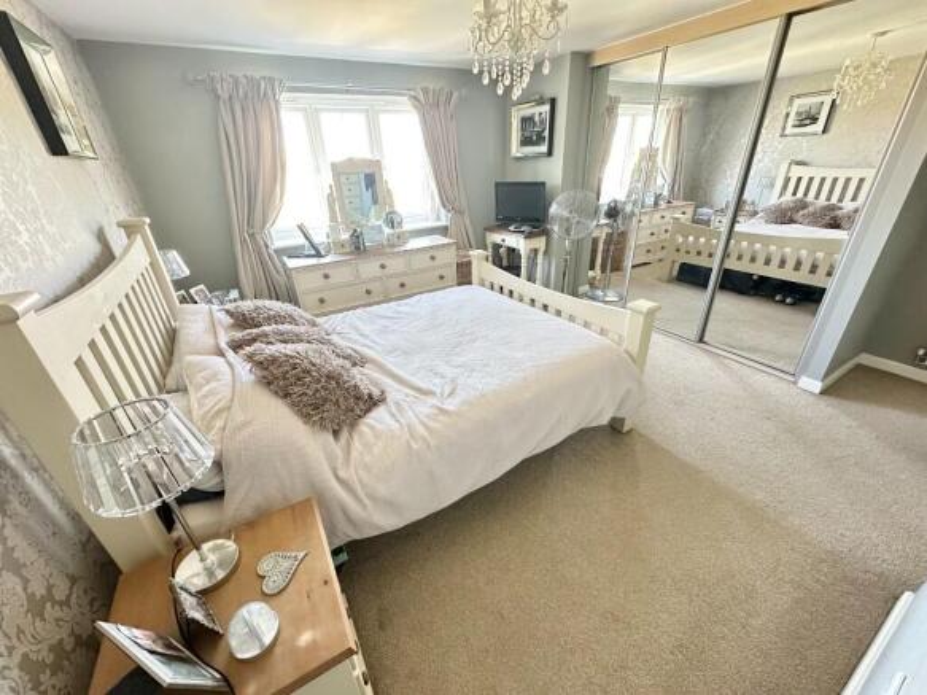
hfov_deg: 102.1
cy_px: 348
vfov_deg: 85.7
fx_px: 375
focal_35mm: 14
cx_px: 464
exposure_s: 1/60
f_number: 2.2
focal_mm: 2.22
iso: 640
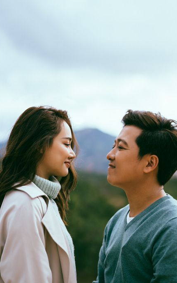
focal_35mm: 71
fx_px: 548
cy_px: 135
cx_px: 93
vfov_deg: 29.0
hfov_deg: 18.4
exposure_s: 1/3200
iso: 100
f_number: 1.4
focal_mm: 50
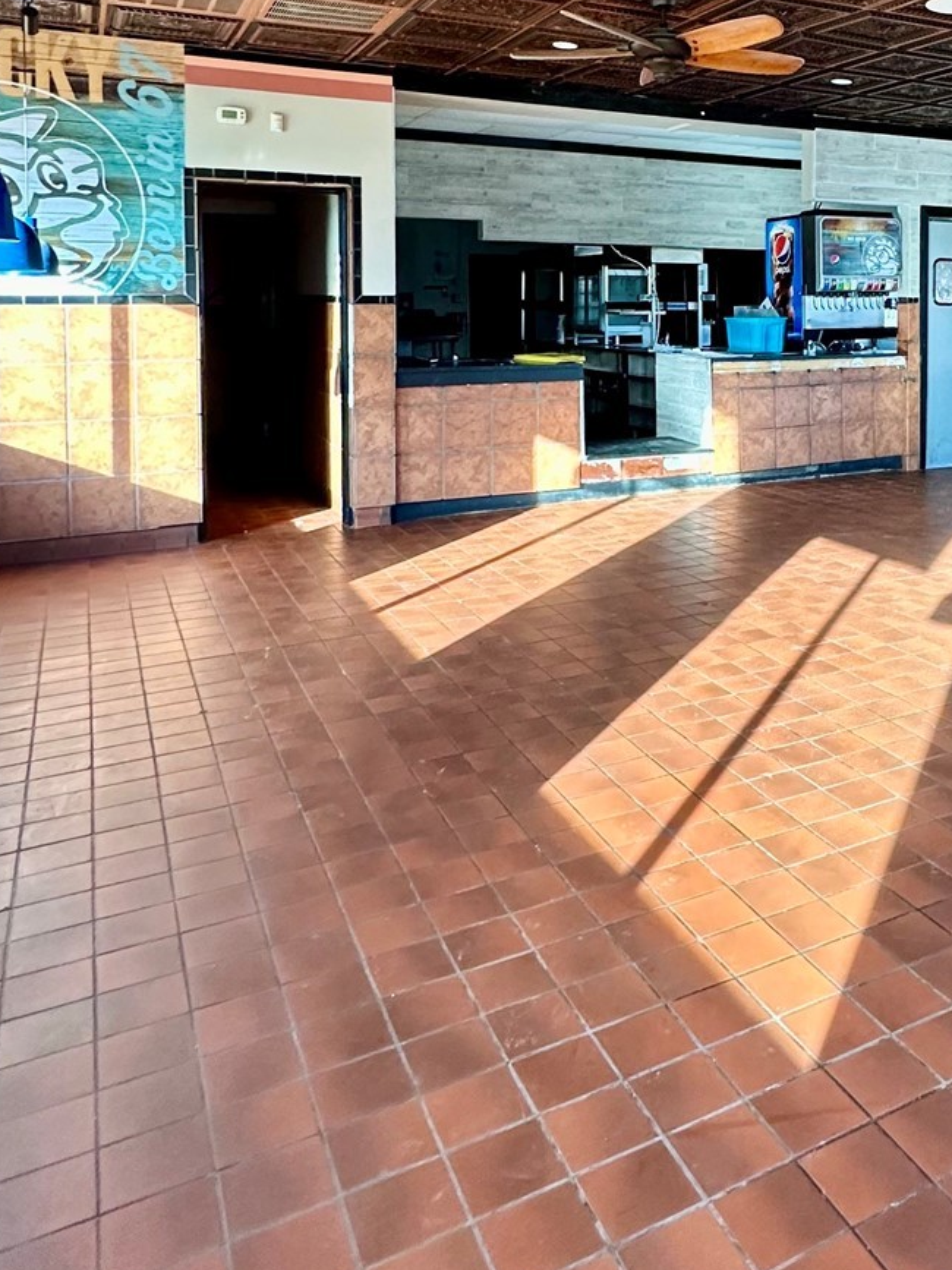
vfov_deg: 55.7
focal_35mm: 31
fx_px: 1137
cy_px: 328
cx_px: 800
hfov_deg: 42.7
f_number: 2.2
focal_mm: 2.22
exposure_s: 1/99
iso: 200
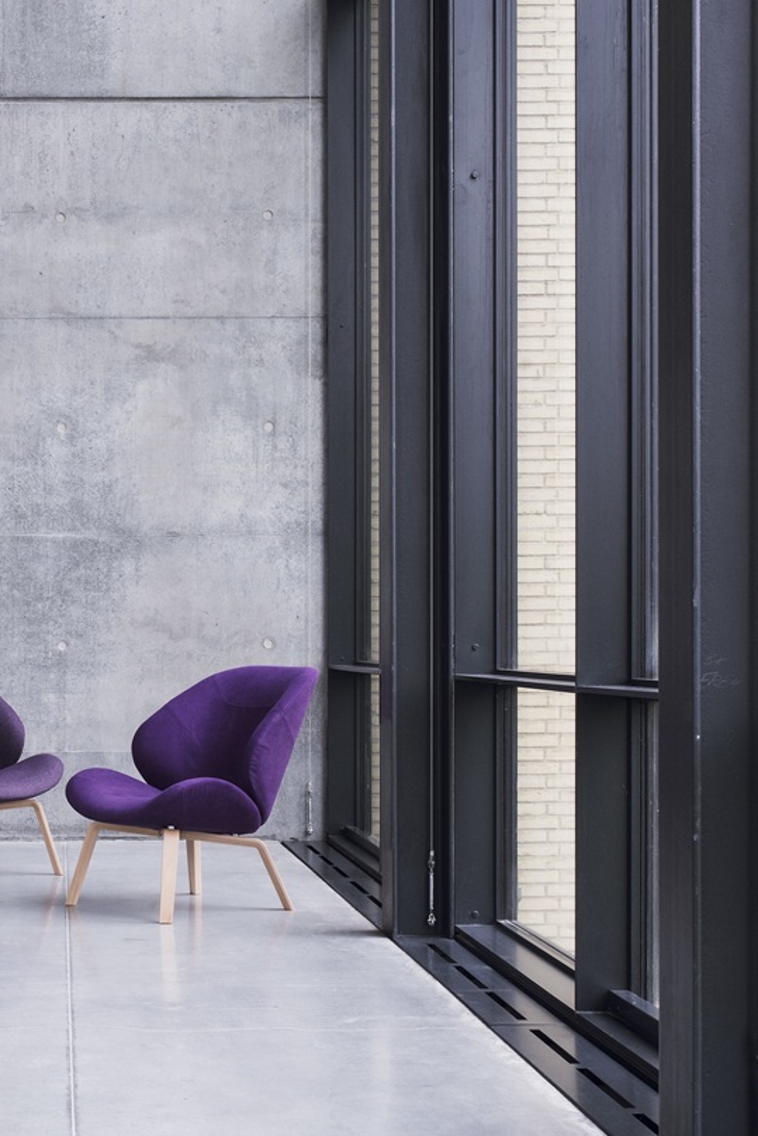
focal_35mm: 65
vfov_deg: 30.9
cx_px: 61
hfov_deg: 20.5
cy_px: 690
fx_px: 2052
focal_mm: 35
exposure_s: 1/2
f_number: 13
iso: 100
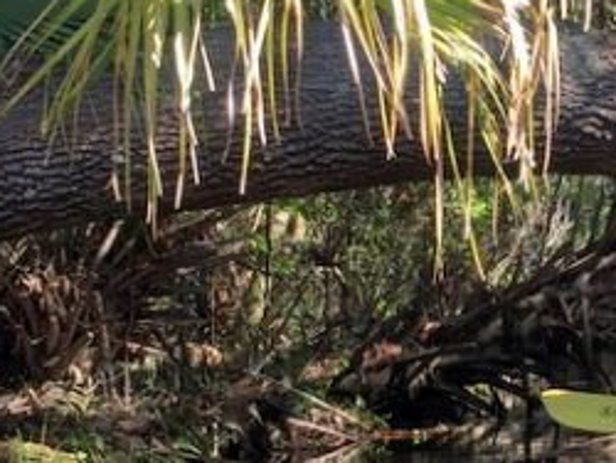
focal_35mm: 89
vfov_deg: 16.3
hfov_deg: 19.8
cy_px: 448
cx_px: 855
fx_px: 1585
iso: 32
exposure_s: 1/241
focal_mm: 4.15
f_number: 2.2
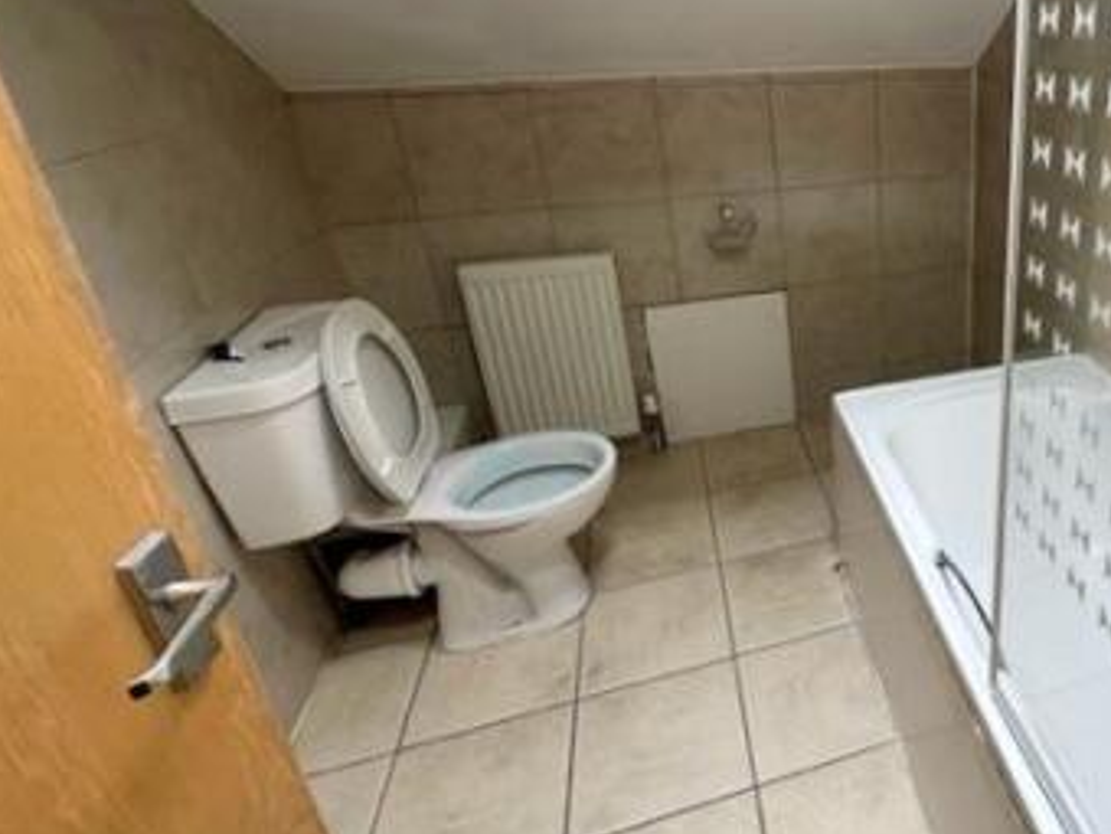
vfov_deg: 56.1
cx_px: 930
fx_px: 770
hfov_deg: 63.6
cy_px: 309
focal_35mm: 24
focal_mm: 2.22
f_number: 2.2
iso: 125
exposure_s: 1/100
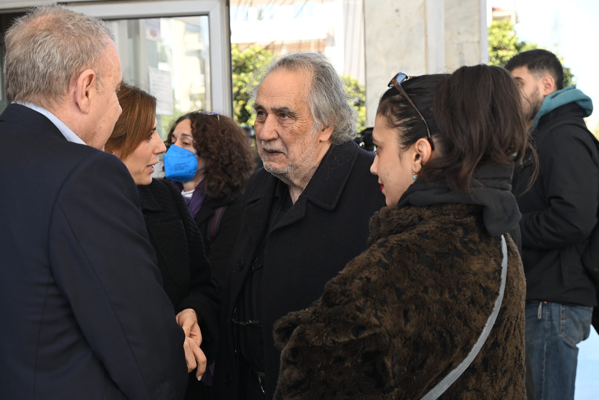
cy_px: 200
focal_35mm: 58
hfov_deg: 34.5
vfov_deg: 23.4
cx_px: 300
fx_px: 965
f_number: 6.3
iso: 720
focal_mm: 58
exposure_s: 1/400
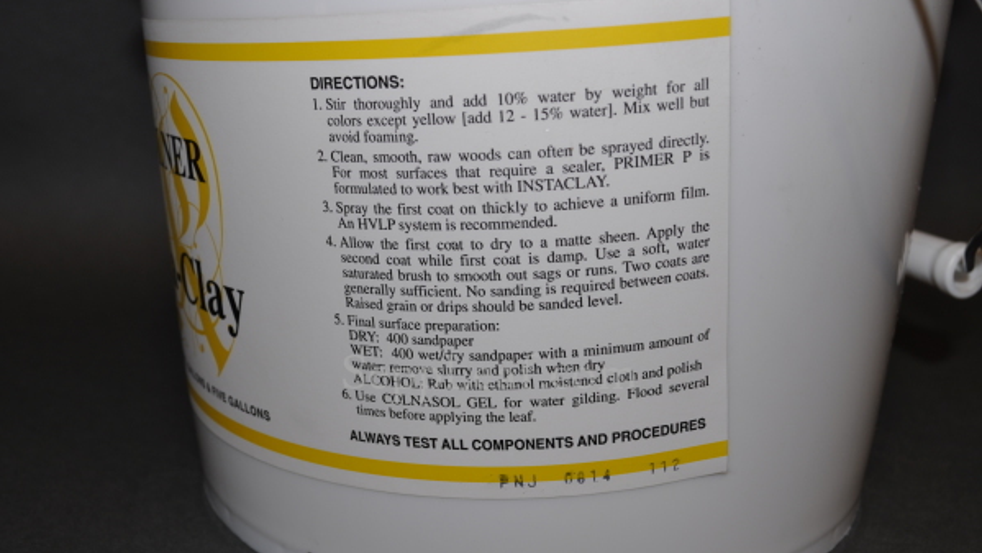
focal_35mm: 41
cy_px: 251
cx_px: 490
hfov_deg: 49.4
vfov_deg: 29.0
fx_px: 1068
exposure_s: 1/160
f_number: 9
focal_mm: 26
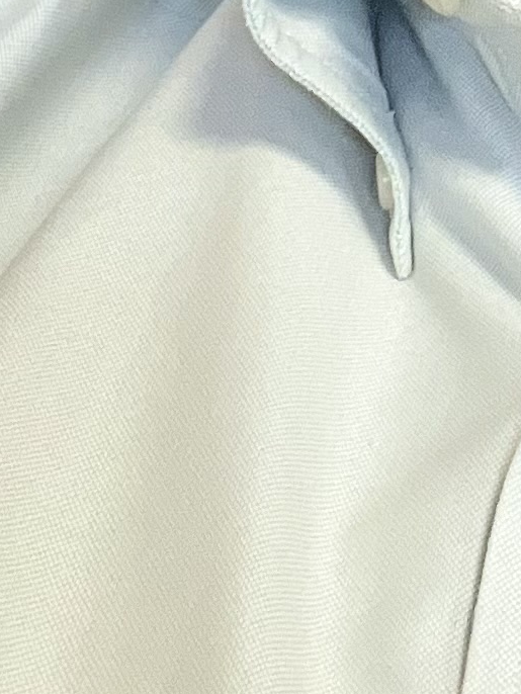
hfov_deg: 10.6
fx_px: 2707
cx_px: 777
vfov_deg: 12.7
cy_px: -708
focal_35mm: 135
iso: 320
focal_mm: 2.71
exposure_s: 1/60
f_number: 2.2
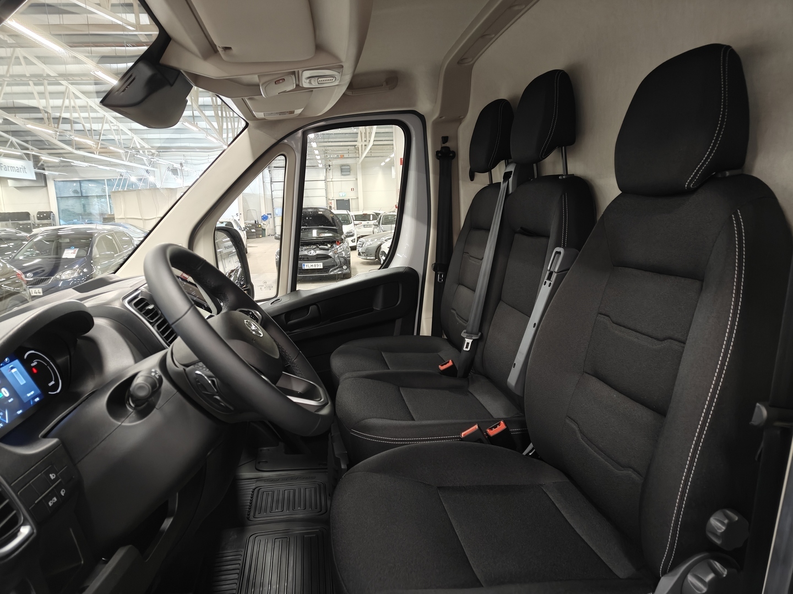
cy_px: 297
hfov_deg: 71.6
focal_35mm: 24
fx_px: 550
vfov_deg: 56.8
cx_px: 396
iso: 200
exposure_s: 1/33
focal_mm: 5.59
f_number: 1.8
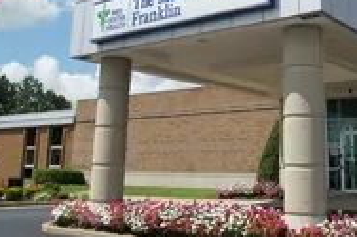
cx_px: 262
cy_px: 42
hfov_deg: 23.7
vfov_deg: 15.9
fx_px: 842
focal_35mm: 85
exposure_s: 1/1250
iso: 100
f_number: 4.5
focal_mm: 40
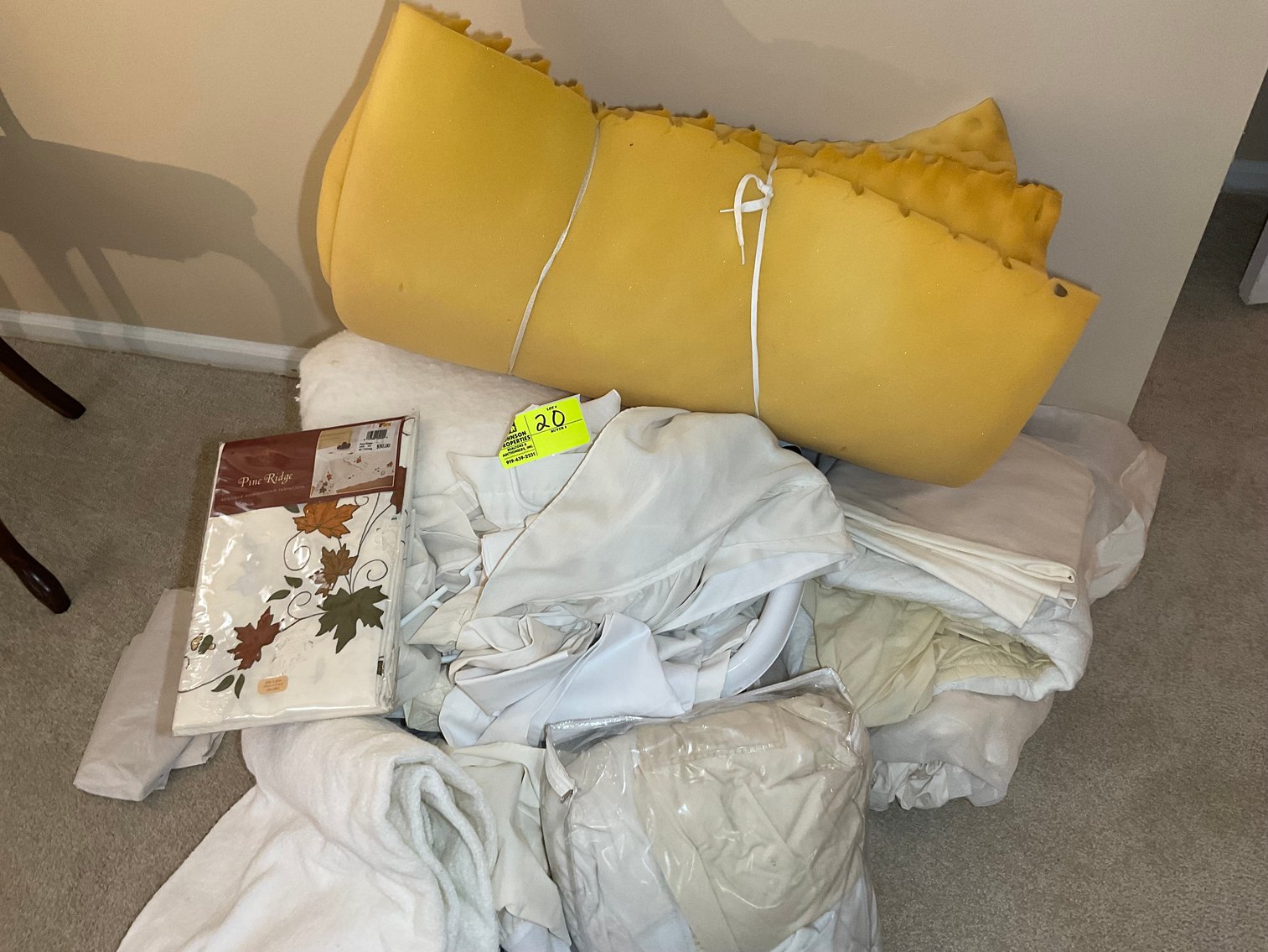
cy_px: 476
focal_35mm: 29
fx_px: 1062
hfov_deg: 61.7
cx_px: 634
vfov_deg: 48.2
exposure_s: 1/60
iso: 64
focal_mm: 3
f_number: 1.8
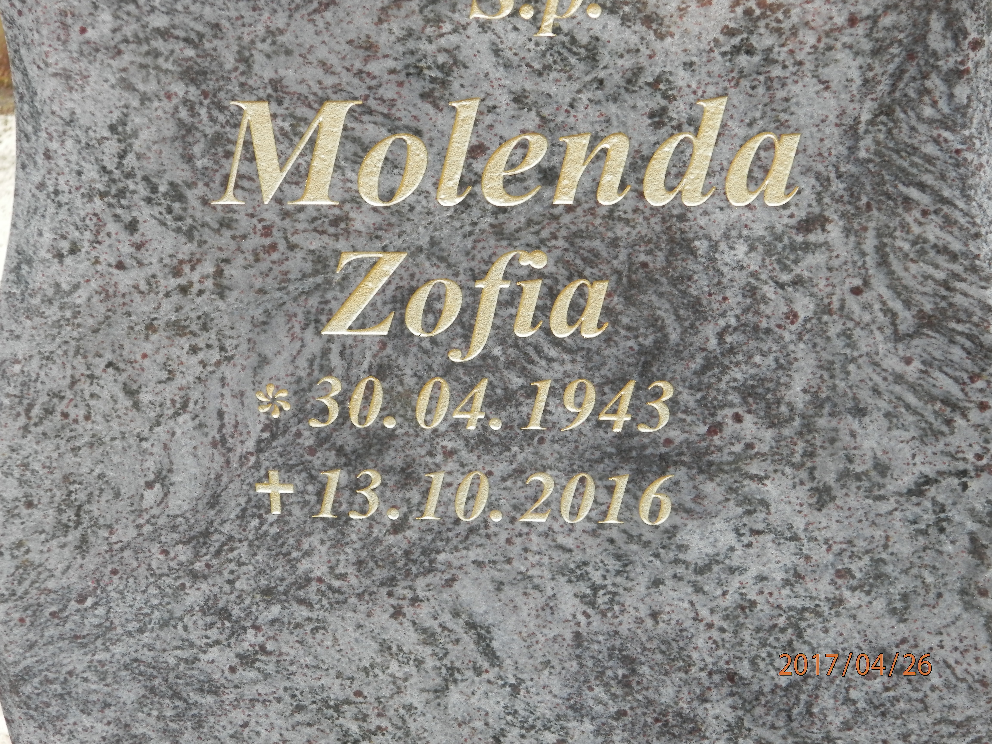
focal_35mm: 106
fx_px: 3038
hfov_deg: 18.5
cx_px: 496
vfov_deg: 14.0
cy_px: 372
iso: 125
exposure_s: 1/160
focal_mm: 19
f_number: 4.5
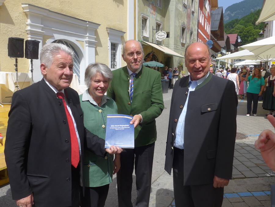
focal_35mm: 29
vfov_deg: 48.2
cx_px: 138
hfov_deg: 61.7
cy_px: 104
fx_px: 230
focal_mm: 6
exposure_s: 1/2000
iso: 80
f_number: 2.8
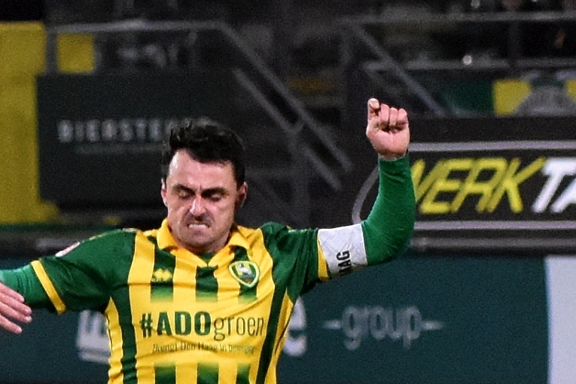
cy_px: 436
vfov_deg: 3.3
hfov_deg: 5.0
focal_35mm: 414
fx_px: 6623
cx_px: 33
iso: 2500
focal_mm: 110
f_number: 2.8
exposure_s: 1/500
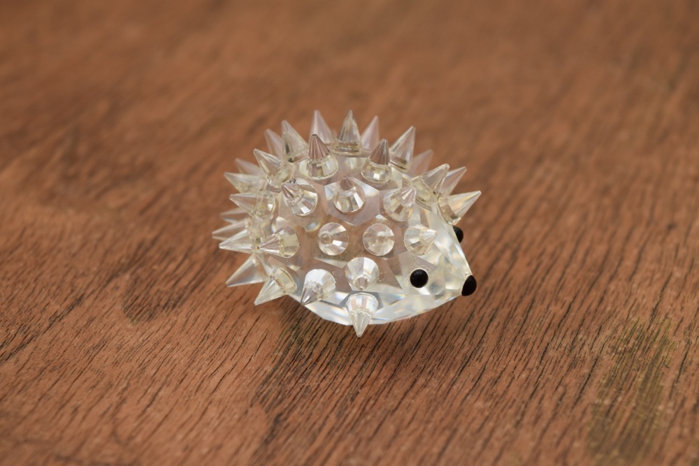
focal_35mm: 82
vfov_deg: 16.6
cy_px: 233
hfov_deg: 24.6
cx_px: 350
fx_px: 1602
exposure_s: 1/60
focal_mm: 55
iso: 500
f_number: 8
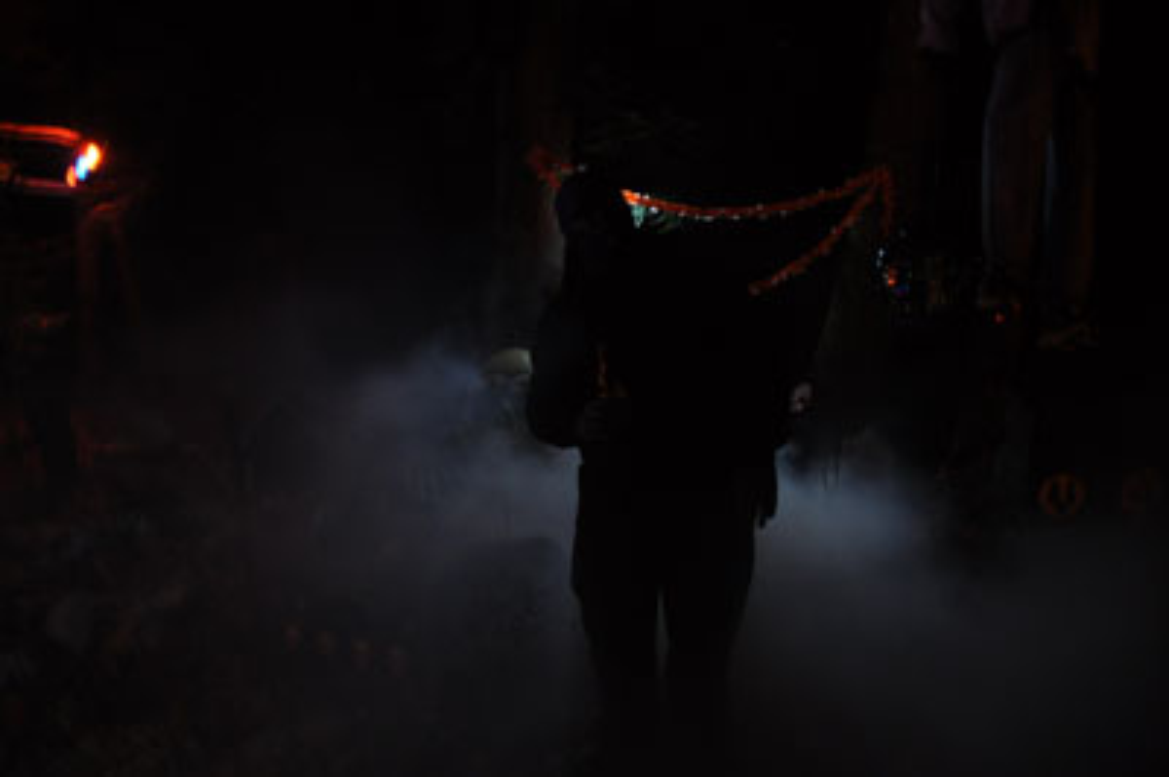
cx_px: 584
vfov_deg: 47.9
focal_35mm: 27
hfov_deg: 67.4
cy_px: 388
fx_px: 876
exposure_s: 1/1.6
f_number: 3.5
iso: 800
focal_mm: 18
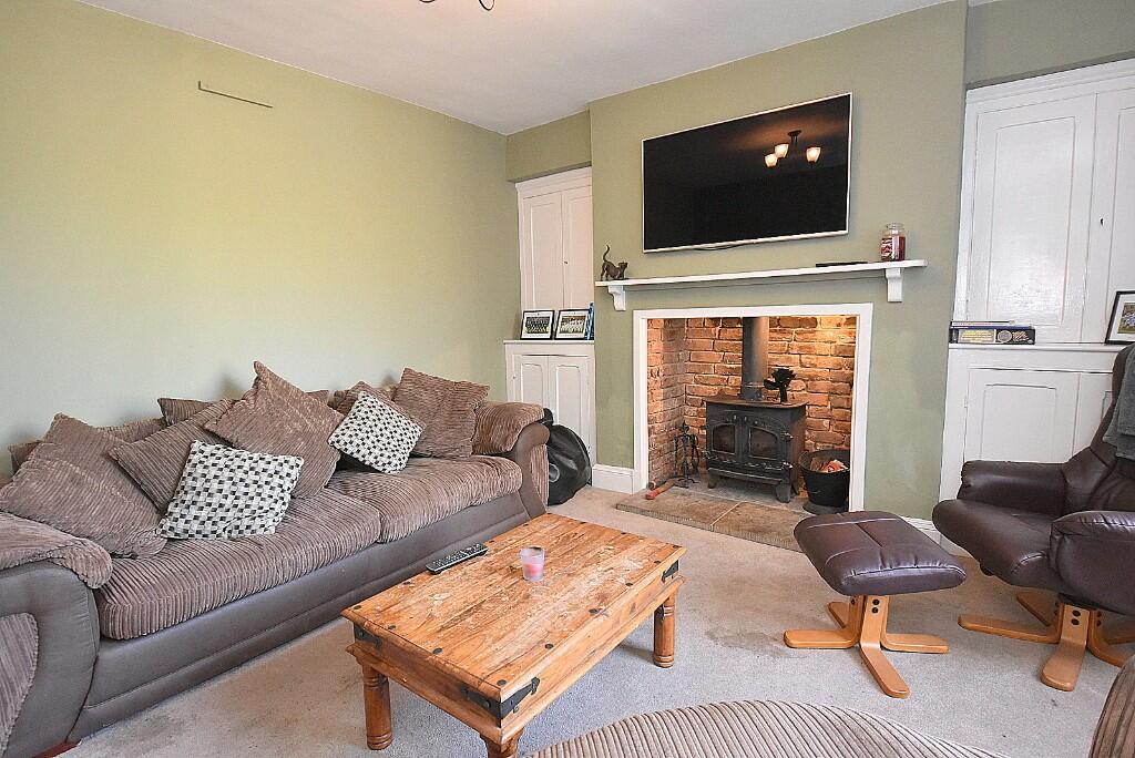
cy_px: 379
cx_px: 568
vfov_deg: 69.7
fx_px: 544
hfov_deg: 92.4
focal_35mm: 17
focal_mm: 11.5
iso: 1600
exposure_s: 1/80
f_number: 4
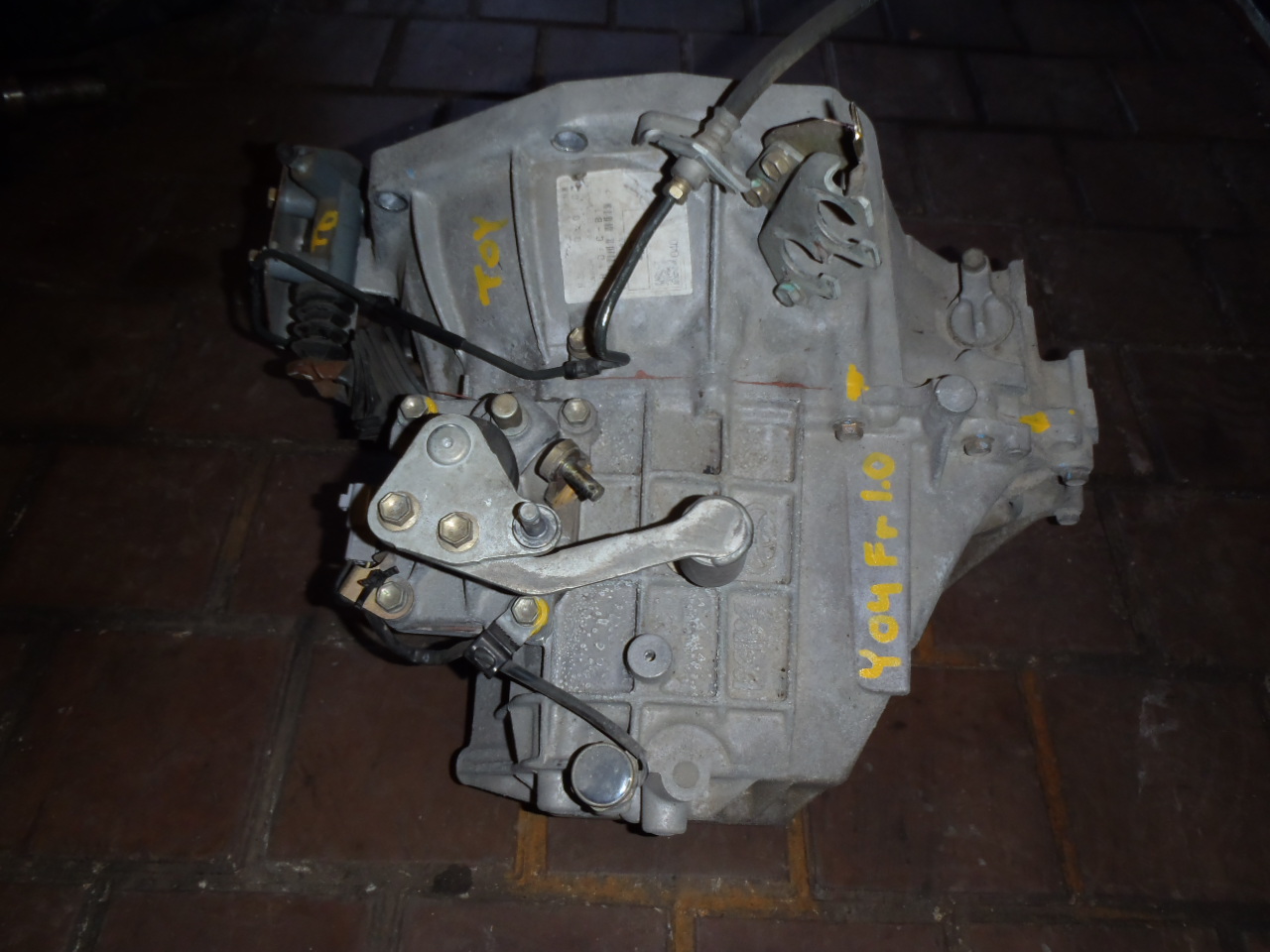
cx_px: 635
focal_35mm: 28
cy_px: 476
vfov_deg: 49.7
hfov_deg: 63.4
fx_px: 1027
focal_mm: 5
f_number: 3.9
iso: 100
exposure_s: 1/30
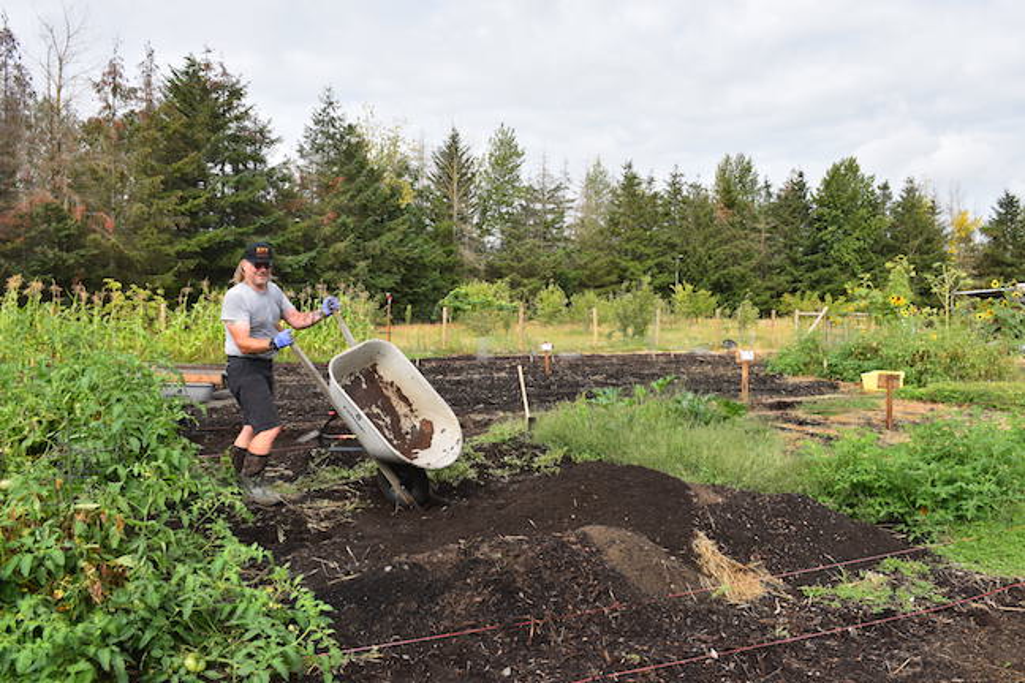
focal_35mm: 28
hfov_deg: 65.5
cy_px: 342
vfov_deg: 46.4
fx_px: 797
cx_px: 512
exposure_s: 1/320
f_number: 9
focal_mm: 28
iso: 200
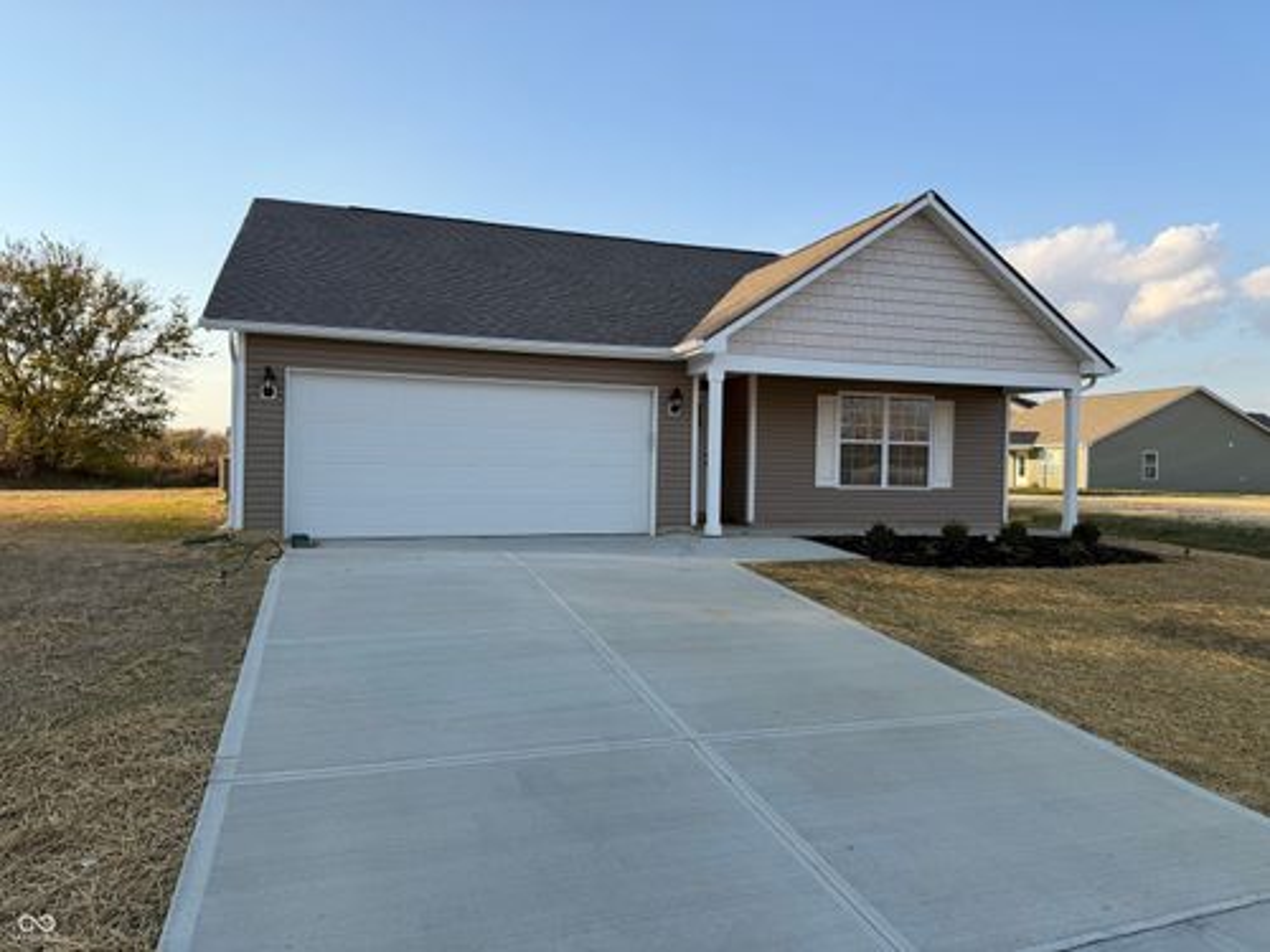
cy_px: 476
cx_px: 635
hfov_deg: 71.6
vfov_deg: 56.8
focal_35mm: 24
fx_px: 881
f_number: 1.78
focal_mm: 6.76
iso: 100
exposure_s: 1/1437
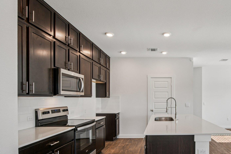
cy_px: 91
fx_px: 141
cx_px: 162
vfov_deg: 56.9
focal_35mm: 22
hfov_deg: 74.9
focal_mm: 10
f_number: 8
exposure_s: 1/100
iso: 400
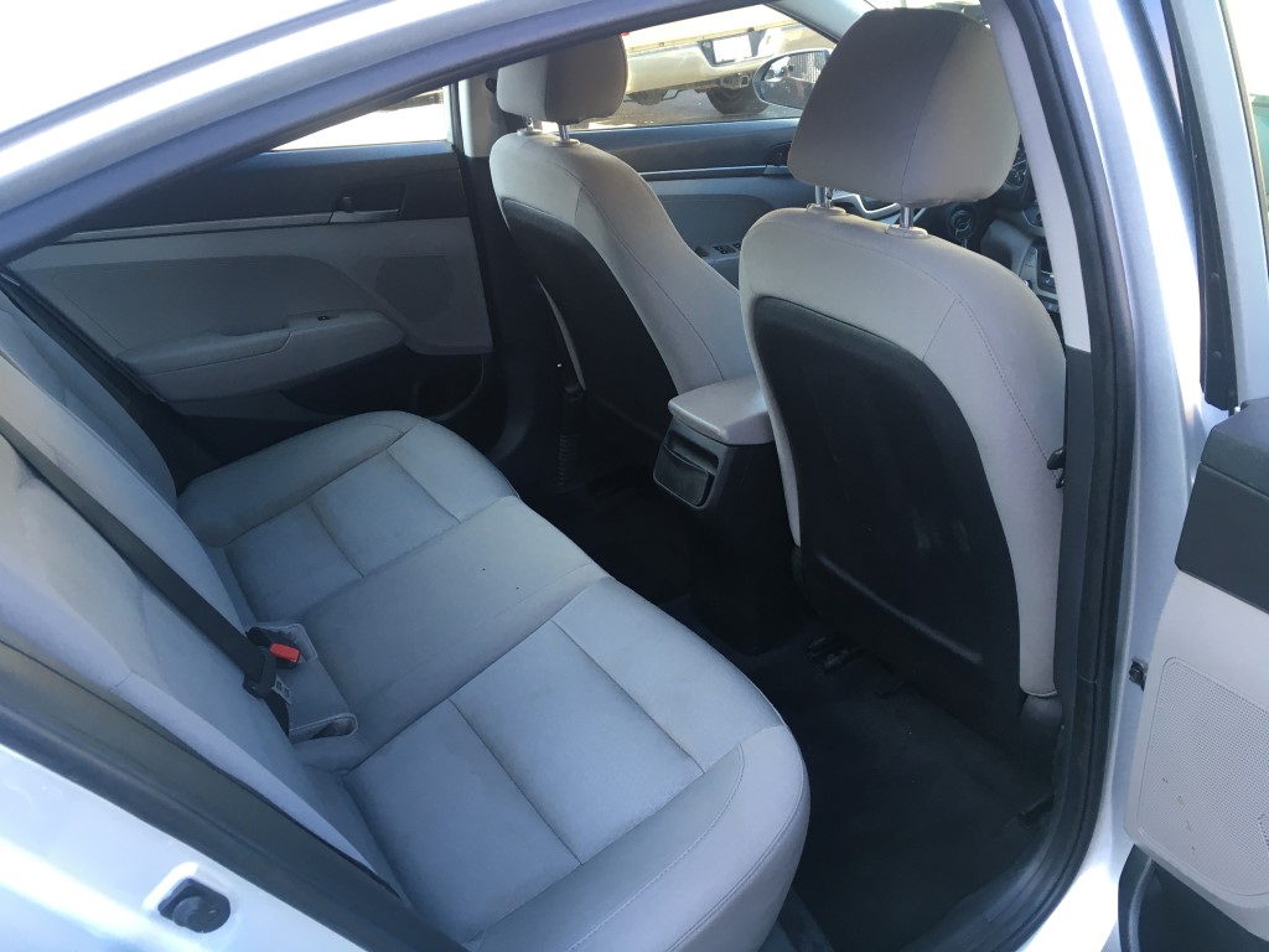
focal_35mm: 29
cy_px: 476
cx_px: 634
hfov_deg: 61.7
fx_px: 1063
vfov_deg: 48.2
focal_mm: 4.15
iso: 25
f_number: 2.2
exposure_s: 1/30
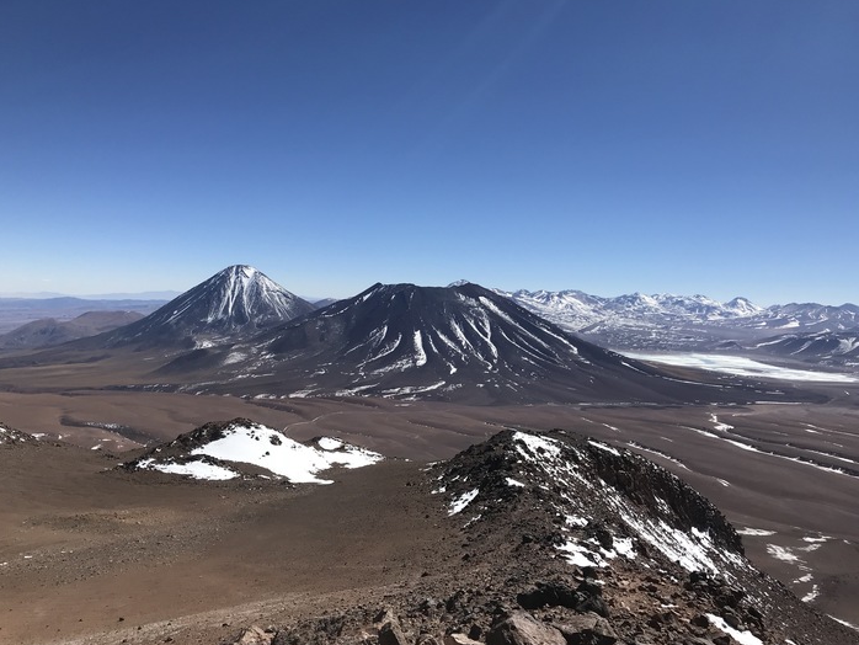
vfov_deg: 46.8
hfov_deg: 59.9
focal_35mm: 30
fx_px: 745
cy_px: 339
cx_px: 414
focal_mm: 3.99
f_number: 1.8
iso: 20
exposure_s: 1/4167
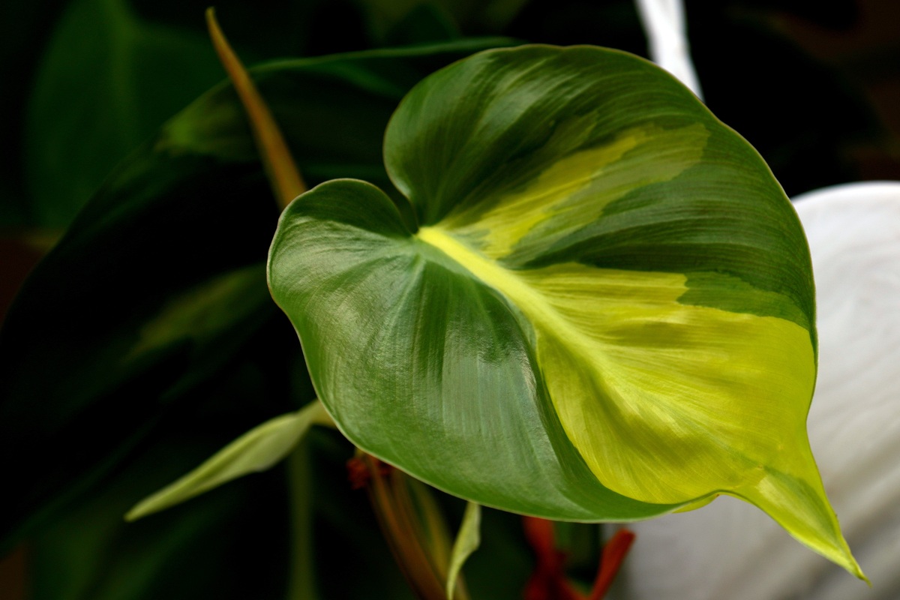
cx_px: 450
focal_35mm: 391
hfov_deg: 5.3
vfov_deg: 3.5
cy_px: 300
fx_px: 9774
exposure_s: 1/400
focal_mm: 391
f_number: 8
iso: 200
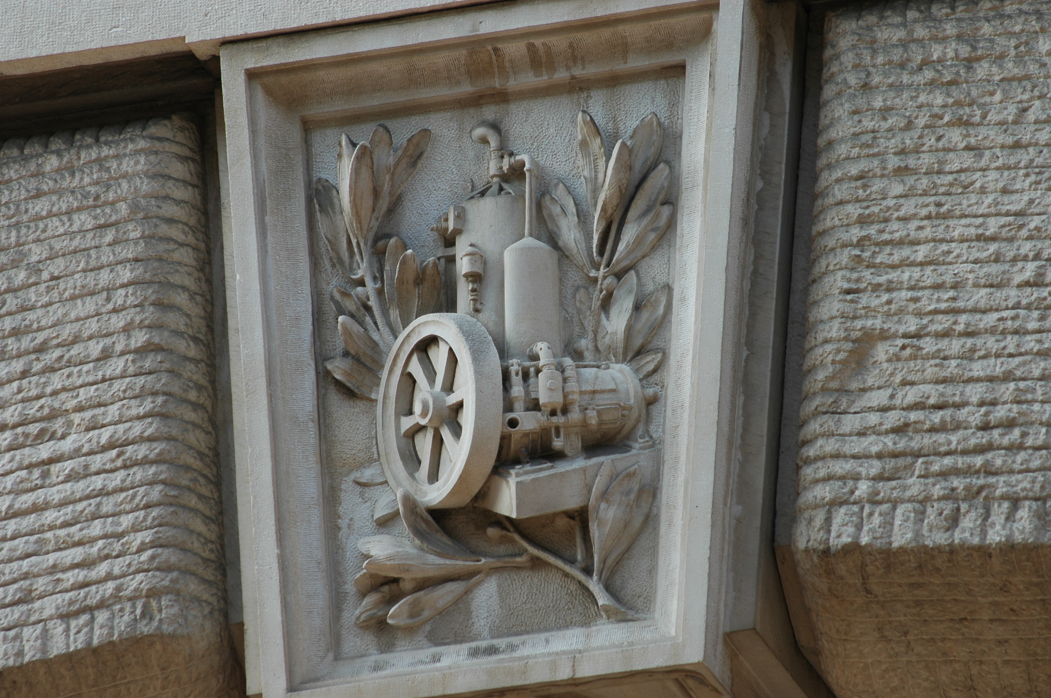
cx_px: 526
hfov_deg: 6.9
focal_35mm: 300
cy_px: 349
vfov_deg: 4.6
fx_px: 8748
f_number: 8
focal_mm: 200
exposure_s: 1/160
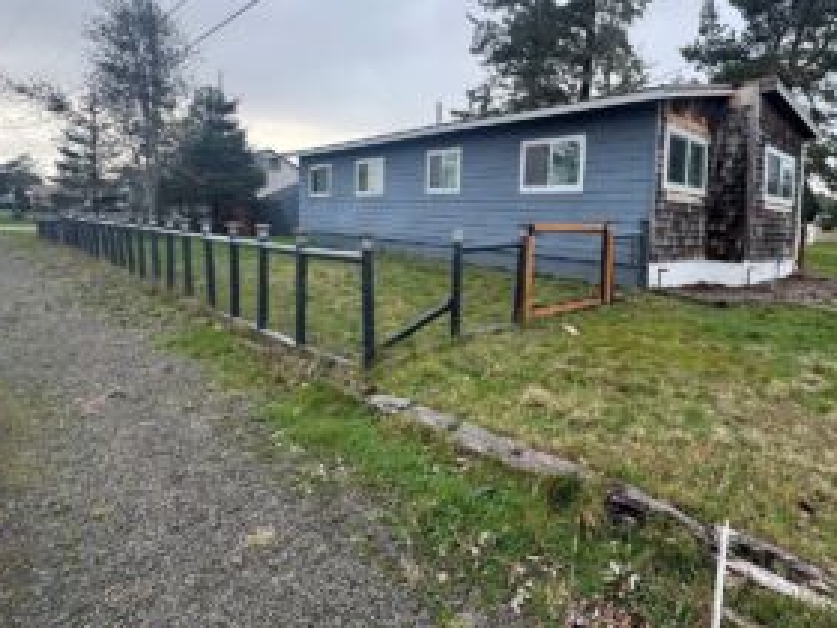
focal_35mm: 20
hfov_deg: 79.0
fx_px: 484
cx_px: 559
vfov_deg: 65.4
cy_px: 254
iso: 40
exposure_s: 1/116
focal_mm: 2.22
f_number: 2.2
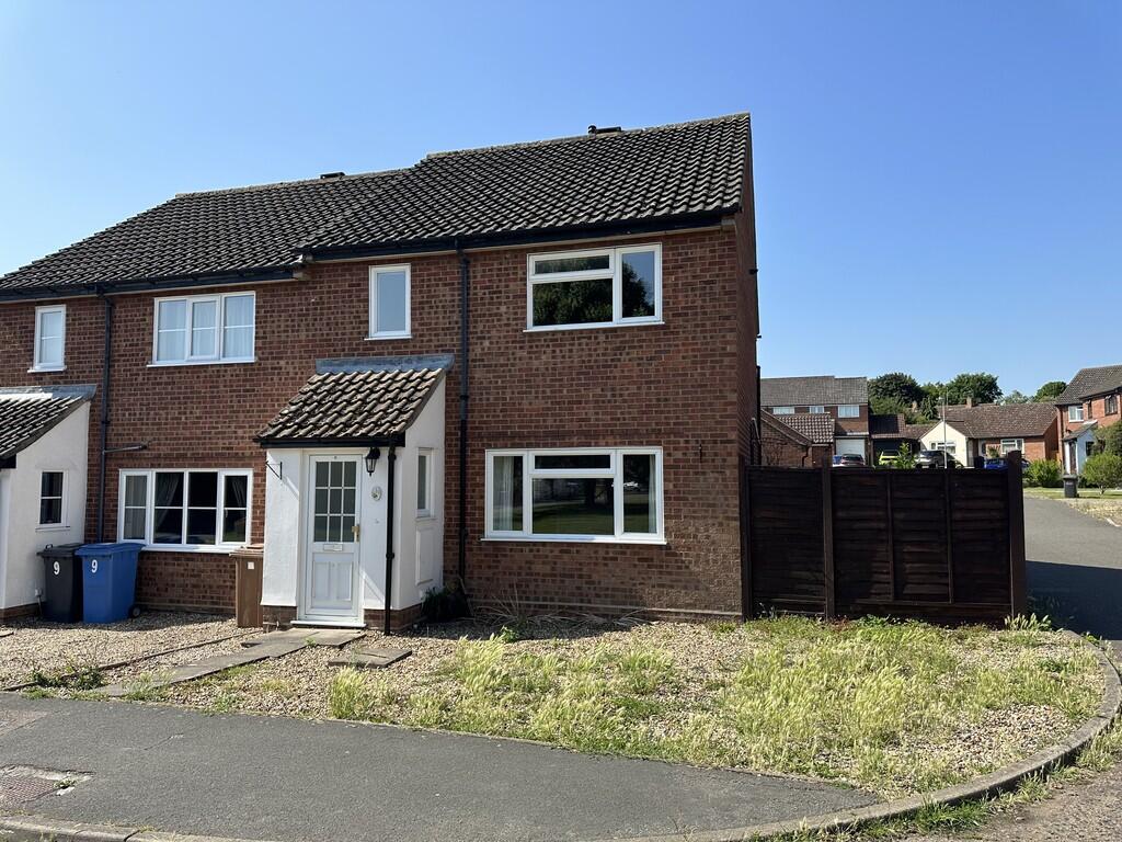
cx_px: 561
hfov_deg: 71.6
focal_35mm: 24
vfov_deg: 56.8
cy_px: 421
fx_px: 778
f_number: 1.78
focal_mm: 6.86
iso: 80
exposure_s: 1/3058
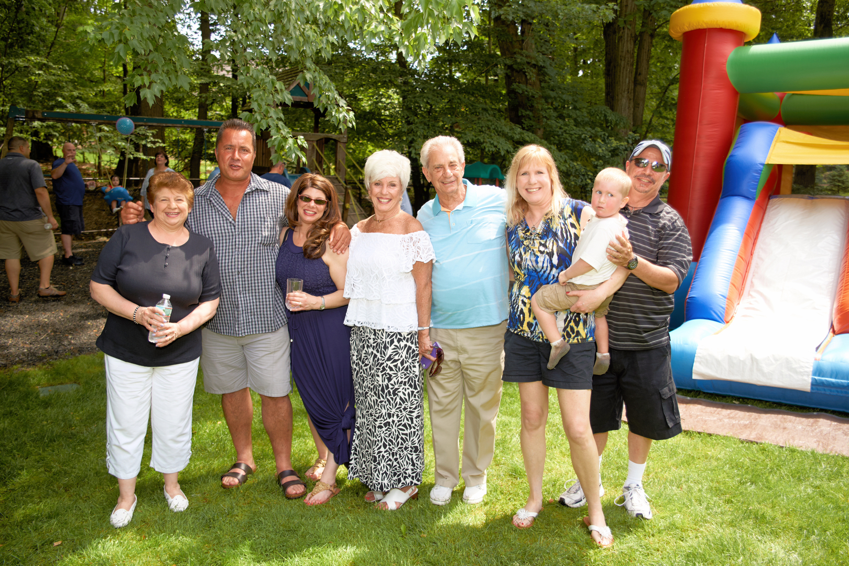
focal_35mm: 30
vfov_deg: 43.6
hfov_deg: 61.9
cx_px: 424
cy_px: 283
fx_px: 707
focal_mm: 30
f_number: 3.2
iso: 100
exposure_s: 1/250
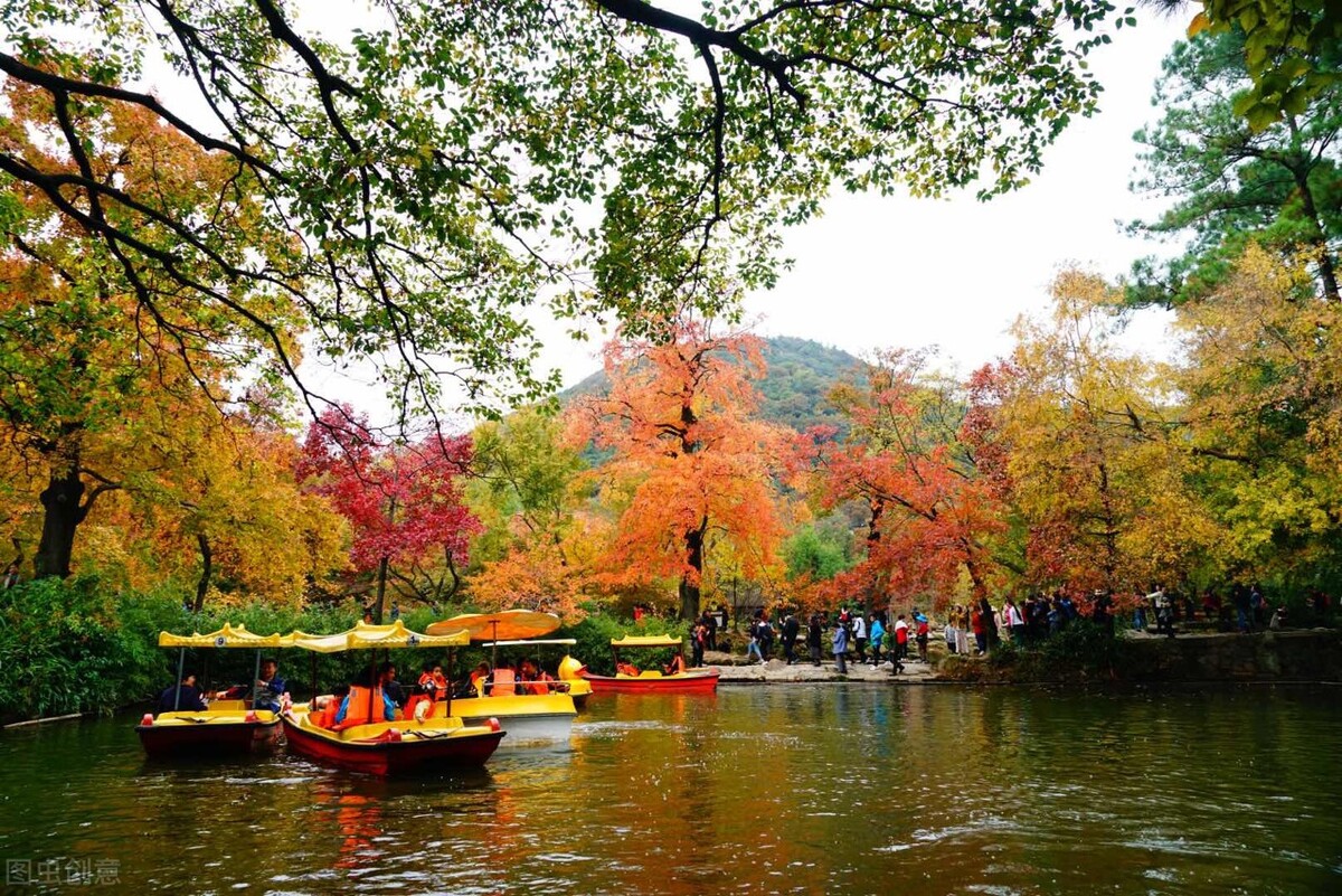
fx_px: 895
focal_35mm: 24
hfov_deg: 73.7
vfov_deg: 53.2
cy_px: 448
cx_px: 671
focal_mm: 24
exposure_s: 1/400
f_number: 6.3
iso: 800
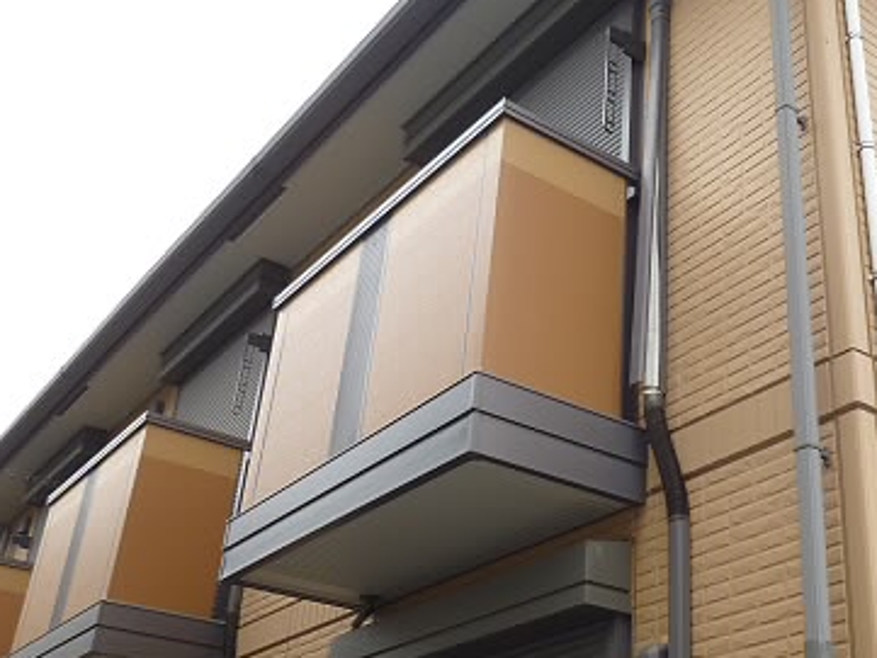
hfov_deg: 41.3
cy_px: 329
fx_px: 1115
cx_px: 685
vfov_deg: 32.9
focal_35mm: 44
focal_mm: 4.5
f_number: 3.1
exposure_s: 1/400
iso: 100
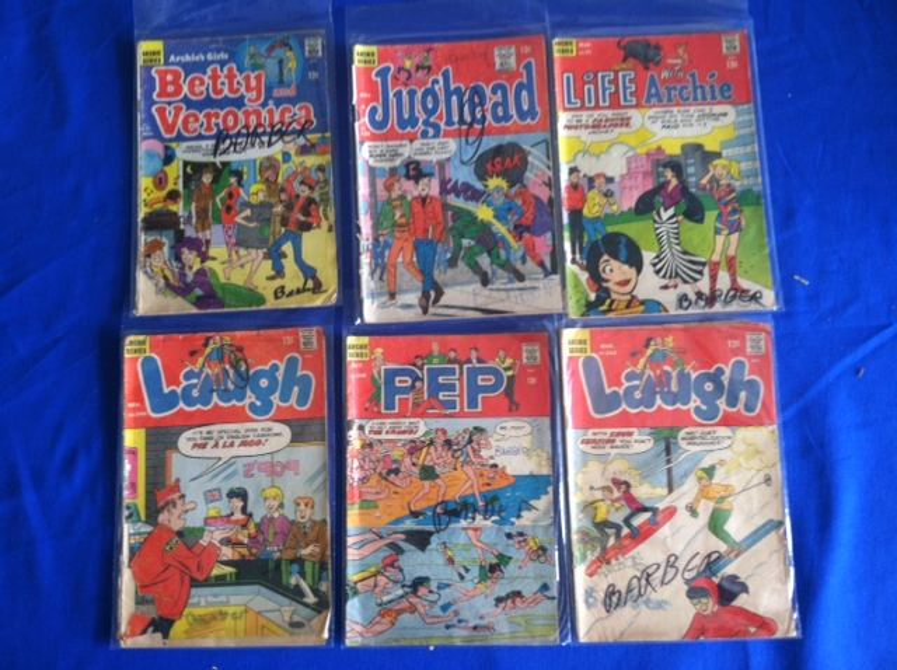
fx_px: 906
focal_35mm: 35
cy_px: 335
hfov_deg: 52.7
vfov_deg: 40.6
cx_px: 448
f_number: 2.8
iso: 80
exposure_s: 1/17
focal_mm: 3.85
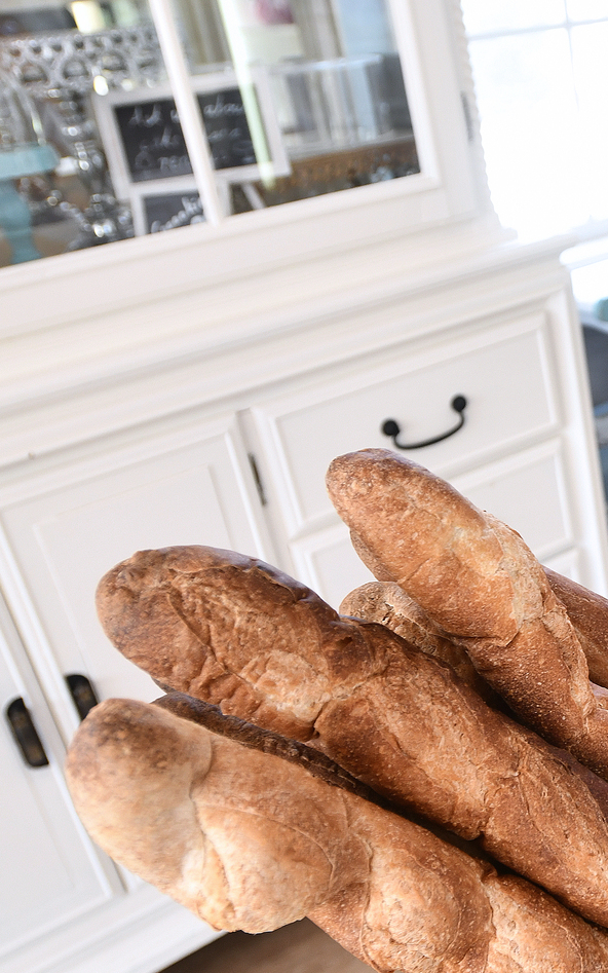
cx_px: 661
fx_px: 1219
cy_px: 547
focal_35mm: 46
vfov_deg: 43.4
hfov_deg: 26.0
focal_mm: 19
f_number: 4
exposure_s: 1/60
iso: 640
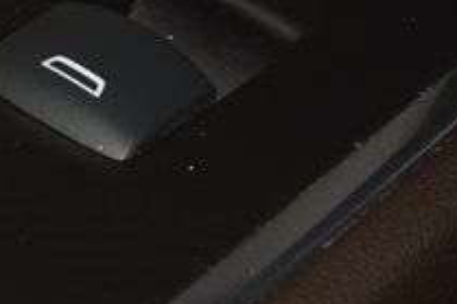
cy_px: 82
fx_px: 4084
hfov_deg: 6.4
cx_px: 85
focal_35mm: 322
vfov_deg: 4.3
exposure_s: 1/125
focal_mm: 70
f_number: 8
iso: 100
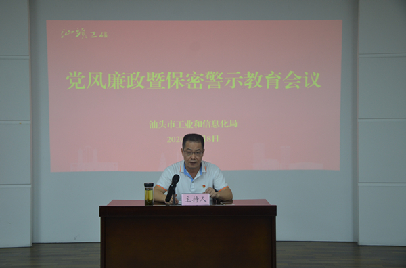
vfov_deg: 27.9
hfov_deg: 41.2
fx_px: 540
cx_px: 203
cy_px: 134
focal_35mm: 48
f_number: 4.2
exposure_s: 1/60
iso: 400
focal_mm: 32
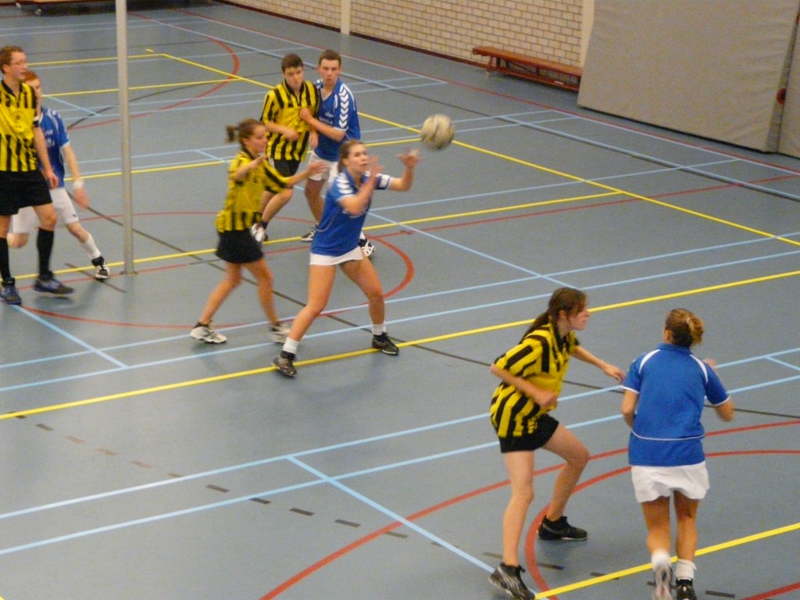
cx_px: 400
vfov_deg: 16.6
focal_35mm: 89
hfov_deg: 22.0
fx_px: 2057
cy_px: 300
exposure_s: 1/60
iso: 800
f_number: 3.6
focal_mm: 14.7
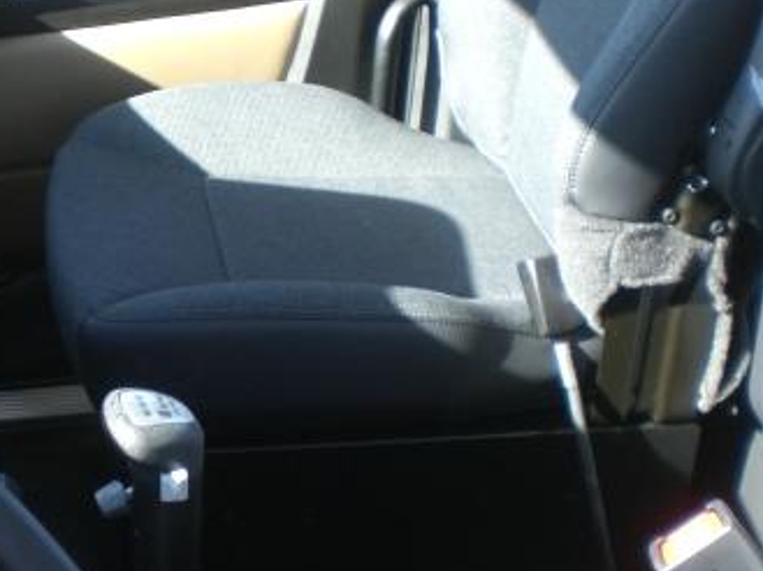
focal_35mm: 74
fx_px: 1629
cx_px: 209
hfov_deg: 26.1
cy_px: 248
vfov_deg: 19.9
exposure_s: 1/100
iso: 100
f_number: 3.1
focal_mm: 6.3
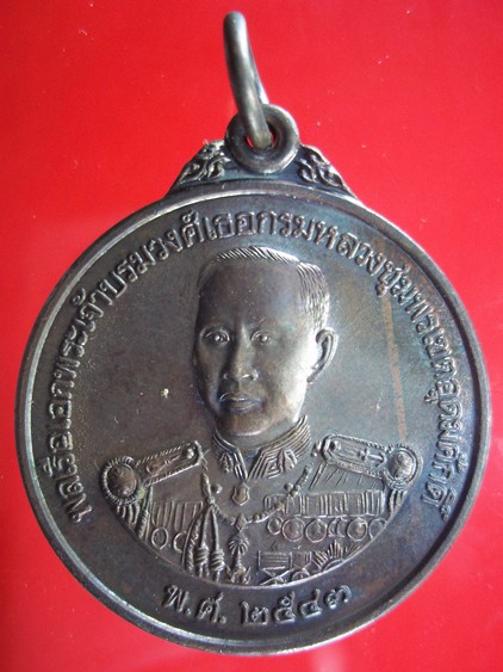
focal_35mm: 36
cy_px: 336
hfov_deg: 39.6
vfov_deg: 51.4
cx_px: 252
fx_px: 698
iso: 91
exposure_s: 1/30
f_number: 3.1
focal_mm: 6.5
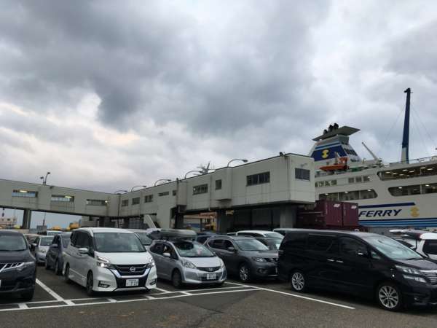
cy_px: 164
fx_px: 366
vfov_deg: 48.2
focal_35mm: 29
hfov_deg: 61.7
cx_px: 218
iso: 40
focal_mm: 4.15
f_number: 2.2
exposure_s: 1/120
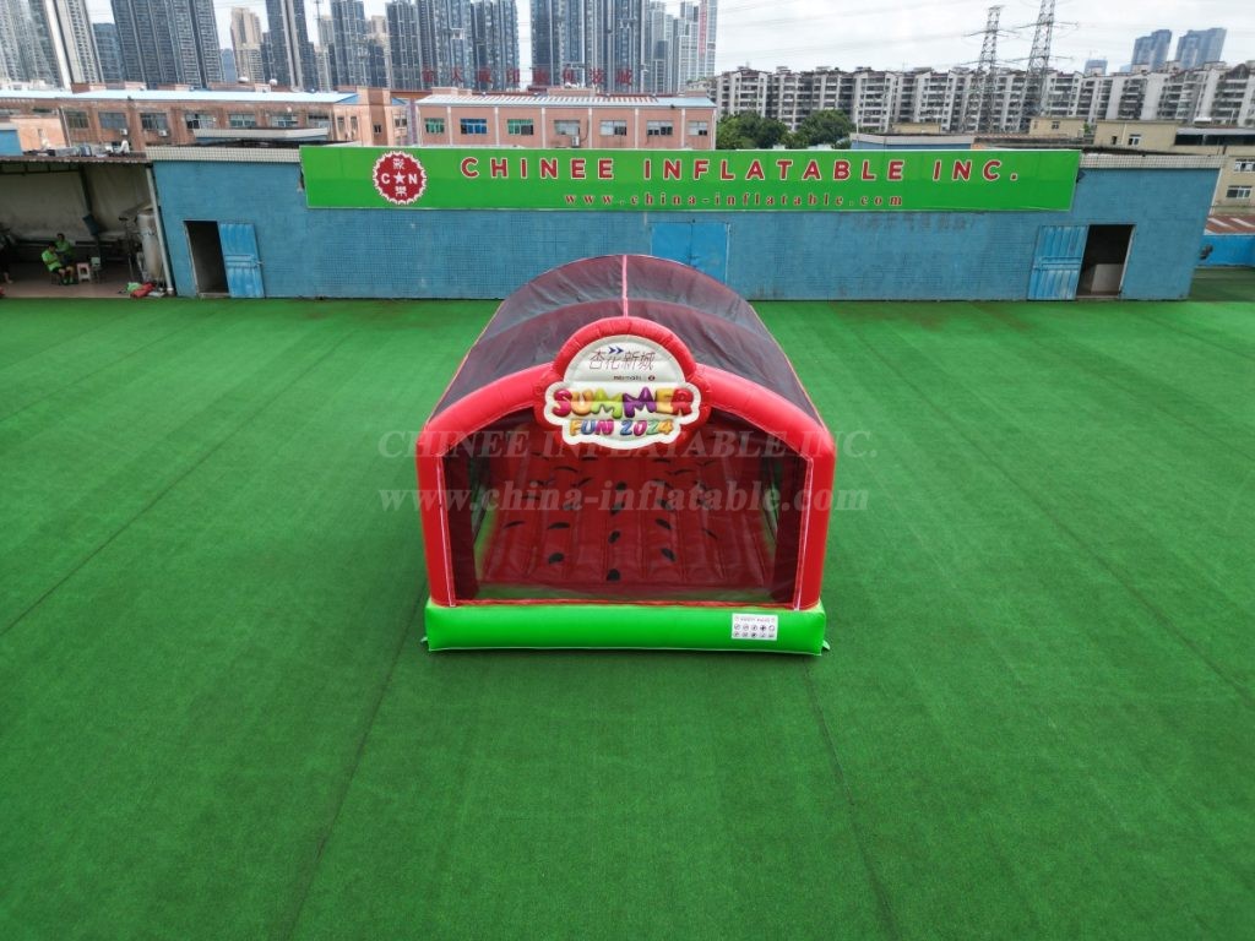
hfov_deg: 71.6
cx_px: 628
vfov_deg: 56.8
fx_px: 870
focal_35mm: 24
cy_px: 470
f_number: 1.7
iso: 120
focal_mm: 6.72
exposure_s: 1/2000
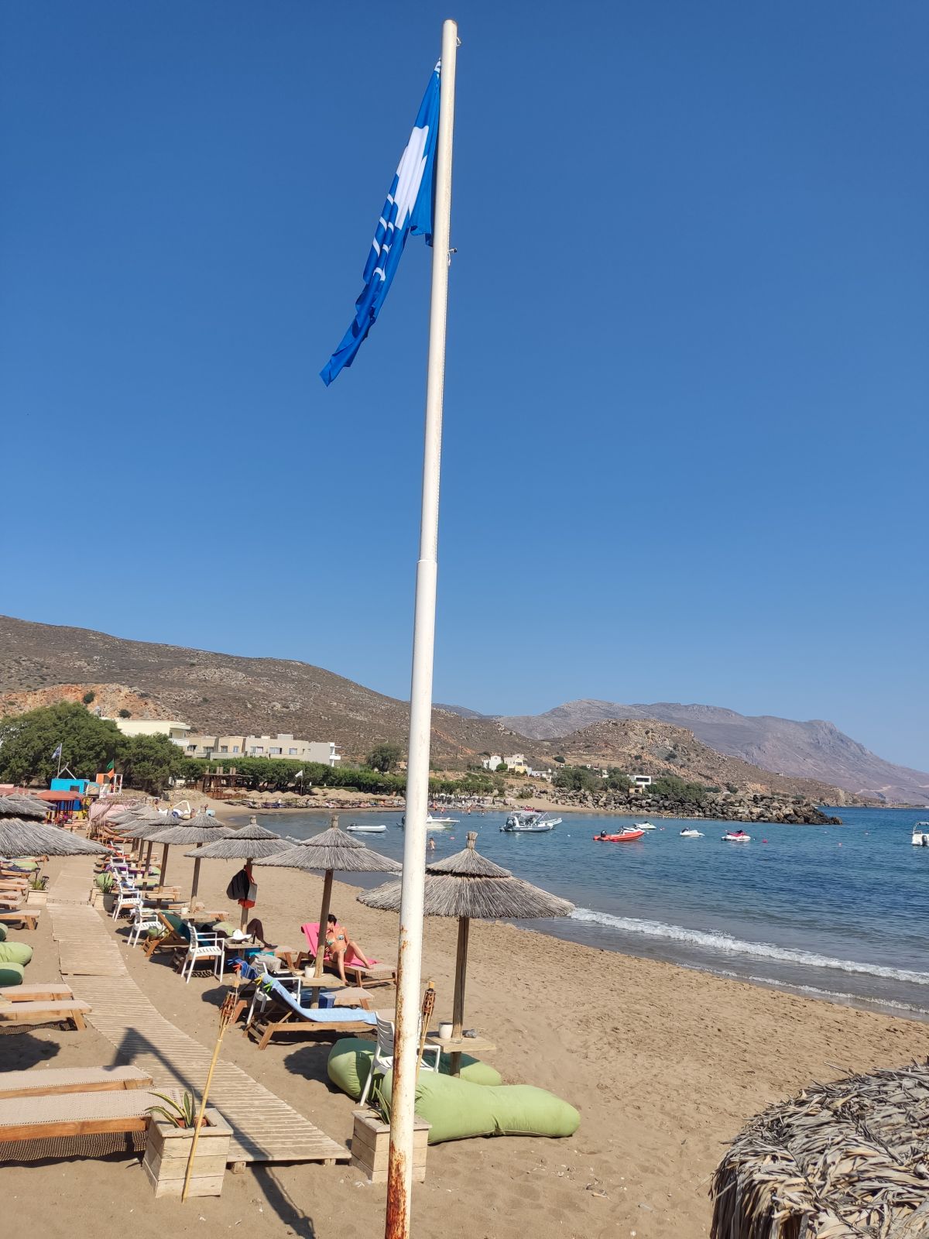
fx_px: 895
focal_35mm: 25
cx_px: 464
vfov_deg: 69.4
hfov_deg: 54.9
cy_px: 620
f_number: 1.79
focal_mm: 4.71
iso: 50
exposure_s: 1/1630
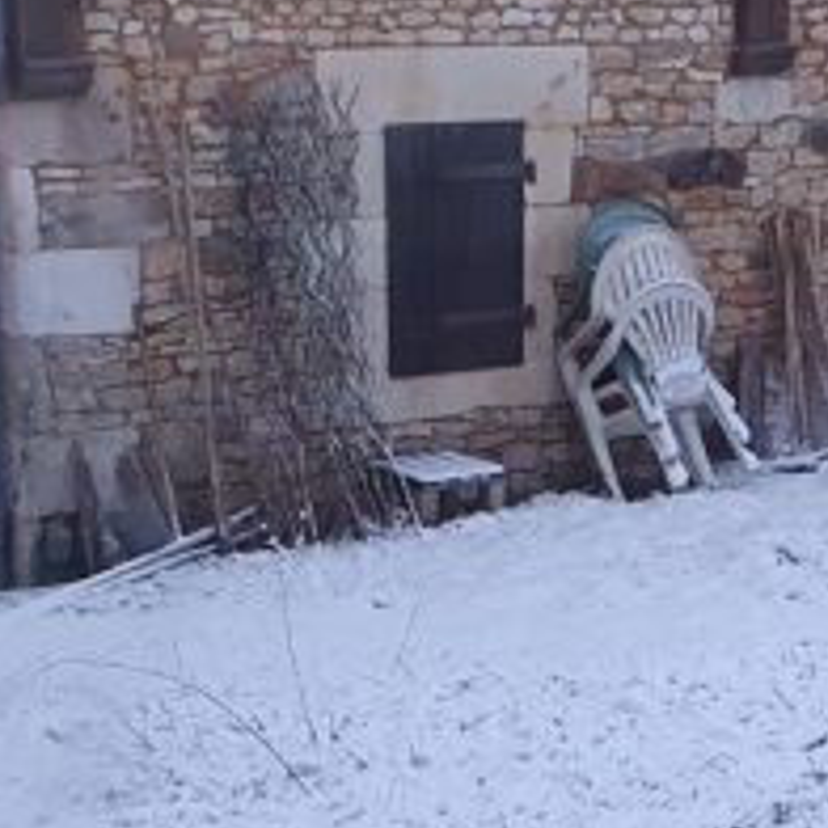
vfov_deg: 13.5
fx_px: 3247
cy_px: 1318
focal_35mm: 120
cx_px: 773
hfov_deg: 14.4
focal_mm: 4.32
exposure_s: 1/100
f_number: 2.4
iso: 250
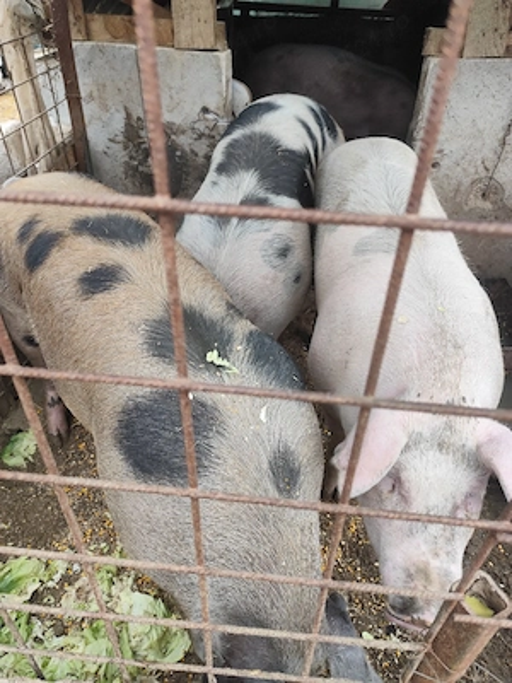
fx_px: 454
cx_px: 256
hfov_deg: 58.9
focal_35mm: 23
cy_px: 342
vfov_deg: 73.9
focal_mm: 6.19
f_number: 1.65
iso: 80
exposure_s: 1/100
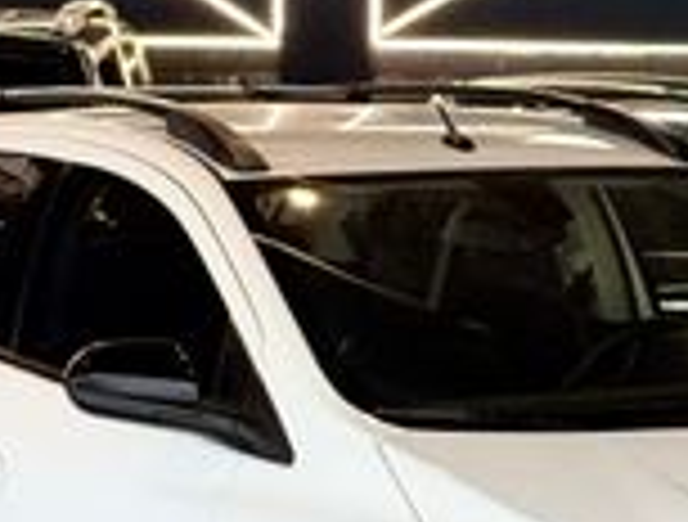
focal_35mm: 147
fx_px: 2933
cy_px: 333
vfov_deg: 10.2
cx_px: 432
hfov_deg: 13.4
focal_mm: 6.76
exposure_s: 1/174
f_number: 1.78
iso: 64
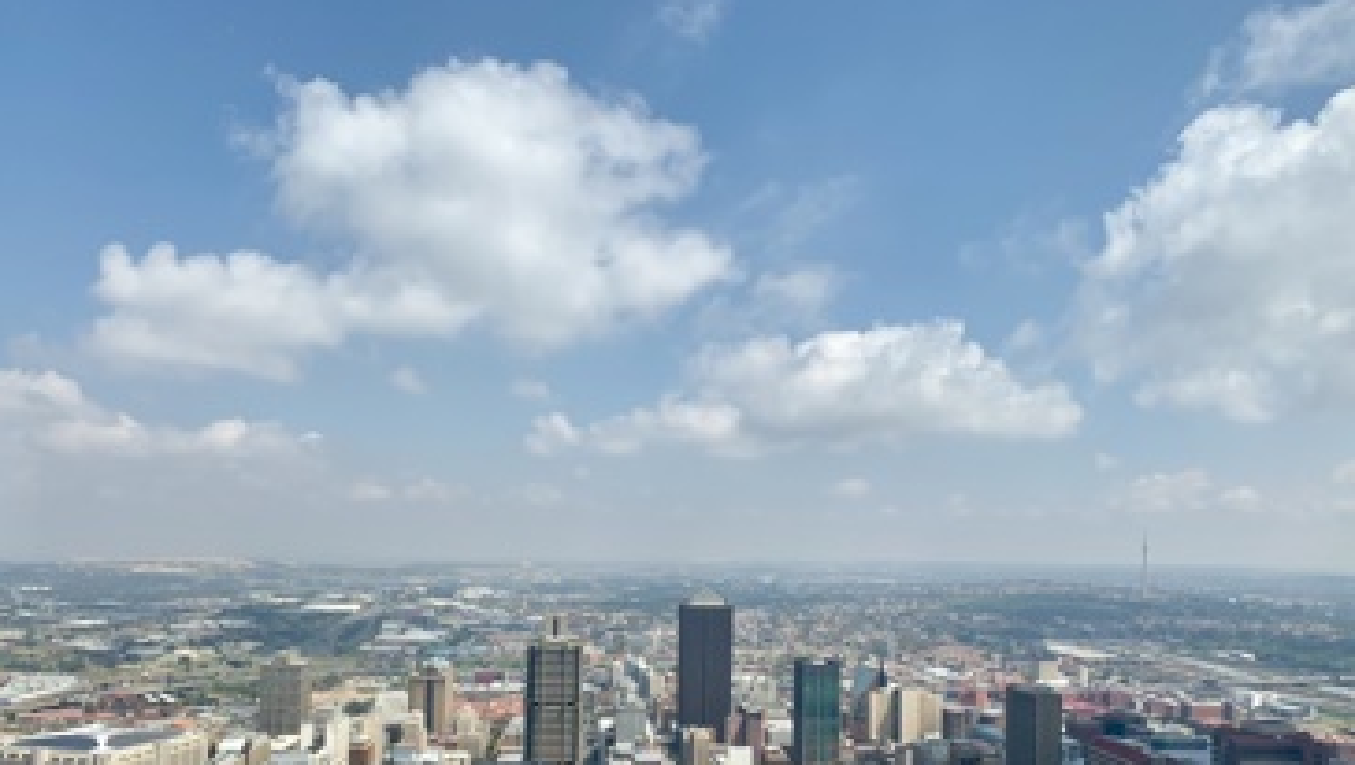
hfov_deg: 62.6
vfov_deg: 37.3
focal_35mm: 31
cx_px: 679
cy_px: 535
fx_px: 1115
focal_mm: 4.25
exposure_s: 1/2915
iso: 25
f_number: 1.8
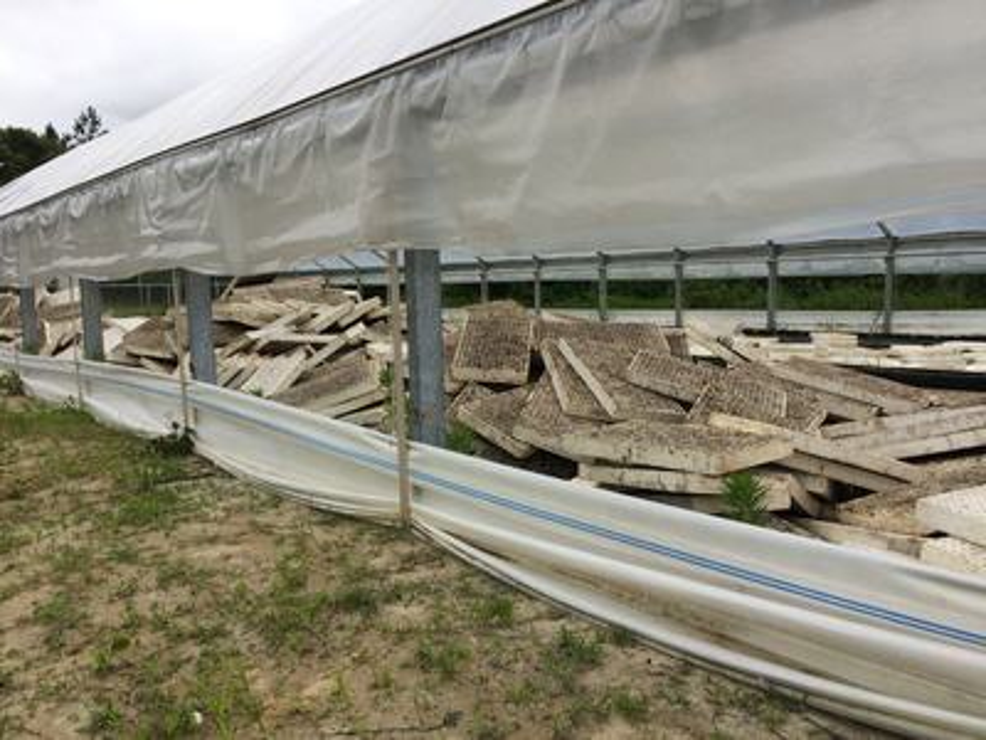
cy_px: 370
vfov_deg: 48.2
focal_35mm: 29
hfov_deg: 61.7
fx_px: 826
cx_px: 493
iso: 32
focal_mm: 4.15
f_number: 2.2
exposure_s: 1/1953
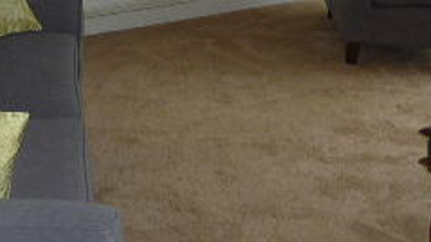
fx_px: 834
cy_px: -116
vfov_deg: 15.3
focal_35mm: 73
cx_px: 103
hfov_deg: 28.5
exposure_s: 1/30
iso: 125
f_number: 3.3
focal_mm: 4.1
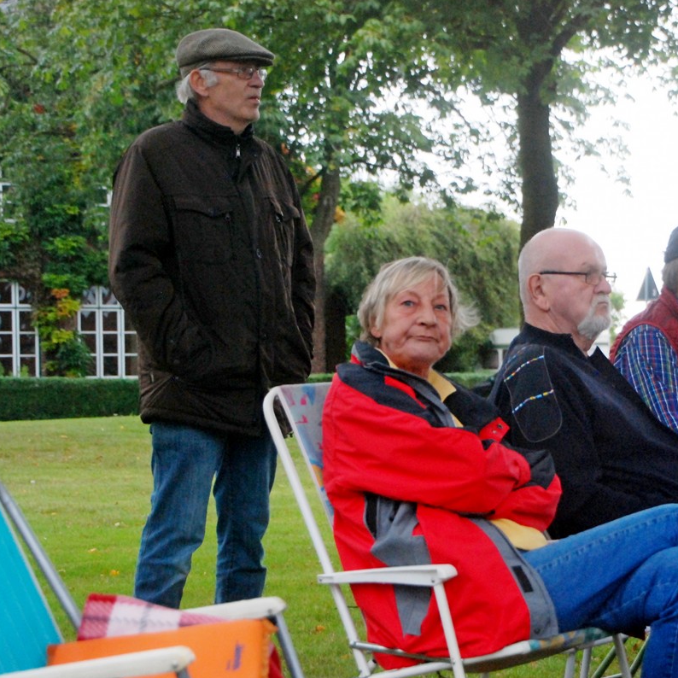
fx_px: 2127
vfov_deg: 18.1
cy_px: 340
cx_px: 494
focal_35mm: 96
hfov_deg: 18.0
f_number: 4.5
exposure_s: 1/30
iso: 800
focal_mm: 50
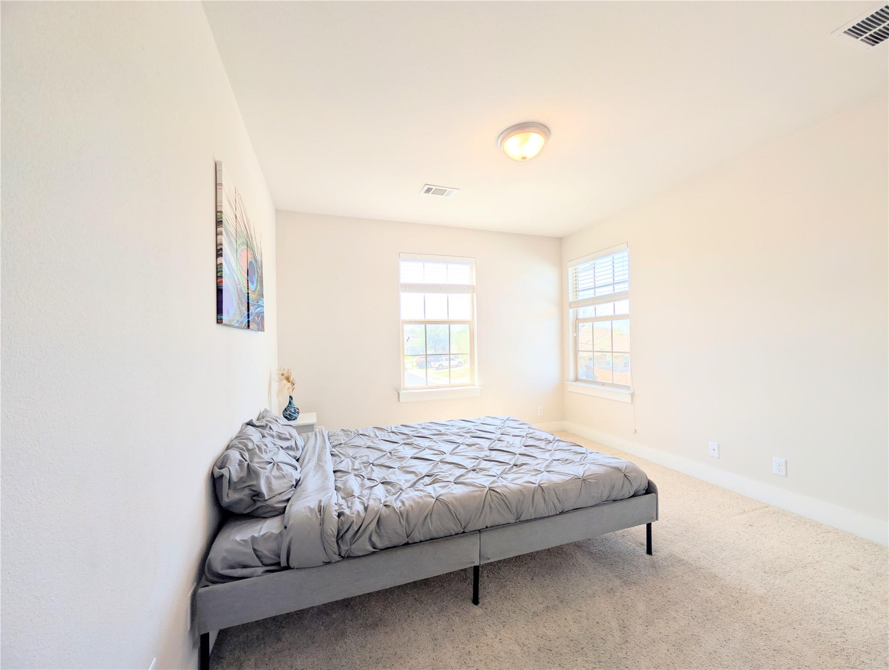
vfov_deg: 94.6
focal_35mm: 12
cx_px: 444
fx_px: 309
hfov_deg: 110.5
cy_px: 335
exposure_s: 1/417
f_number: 1.7
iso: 61
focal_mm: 2.02
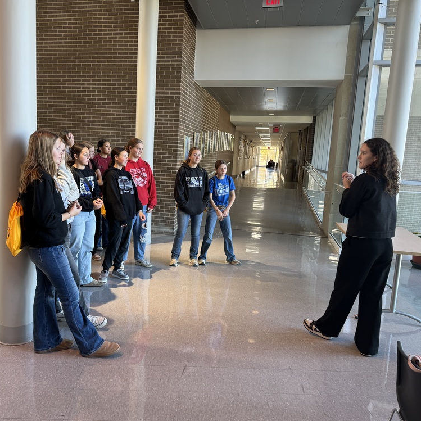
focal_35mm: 29
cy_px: 213
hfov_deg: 55.3
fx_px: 399
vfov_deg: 55.6
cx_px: 174
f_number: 1.78
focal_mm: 6.76
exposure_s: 1/121
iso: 100
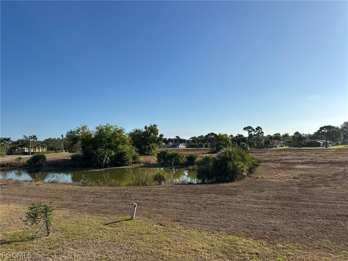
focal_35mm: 24
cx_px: 174
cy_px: 130
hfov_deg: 71.6
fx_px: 241
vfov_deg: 56.8
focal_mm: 6.86
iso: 80
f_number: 1.78
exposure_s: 1/7576
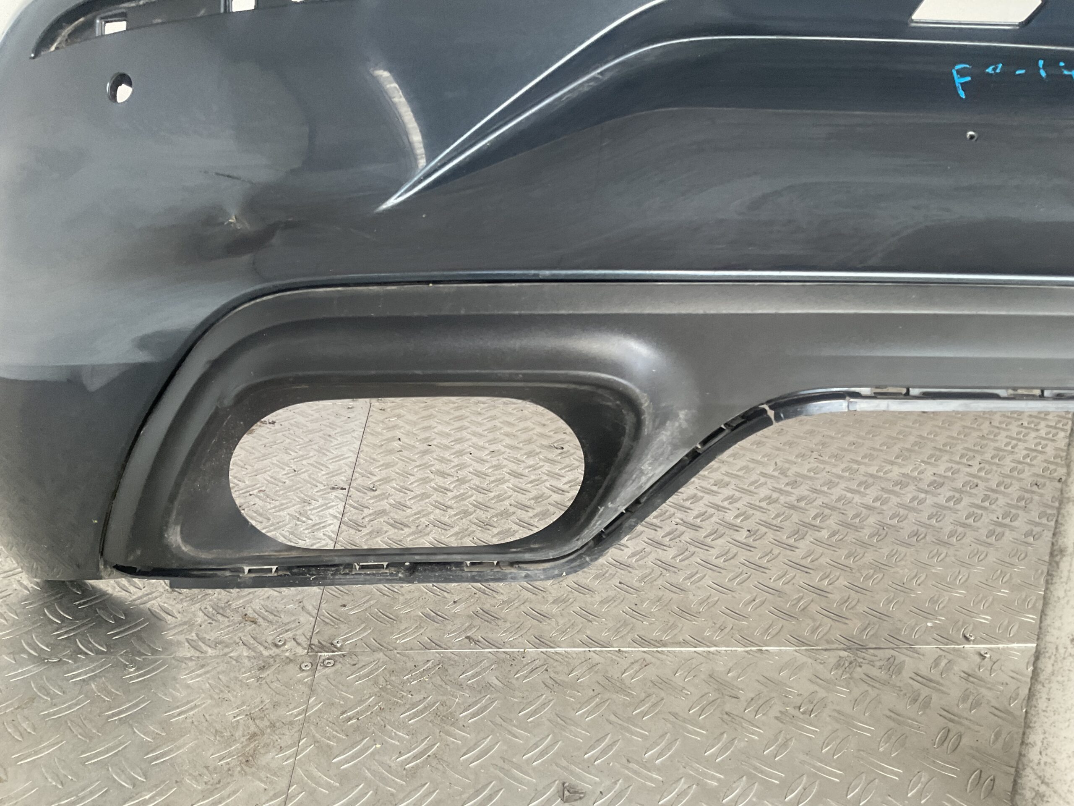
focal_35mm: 29
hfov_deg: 61.7
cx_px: 537
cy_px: 403
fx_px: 900
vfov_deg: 48.2
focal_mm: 3
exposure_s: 1/50
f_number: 1.8
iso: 80
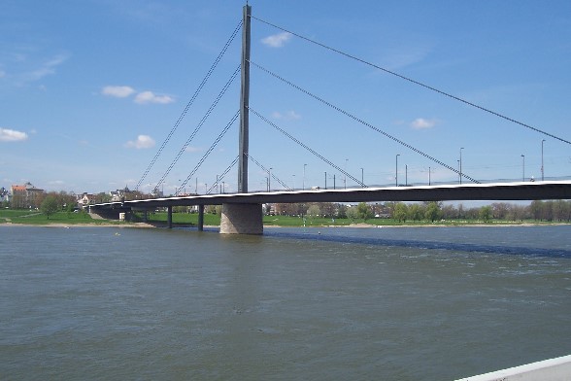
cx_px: 286
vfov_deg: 38.9
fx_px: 539
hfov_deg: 55.8
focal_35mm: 34
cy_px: 190
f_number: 5.6
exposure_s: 1/500
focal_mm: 5.6
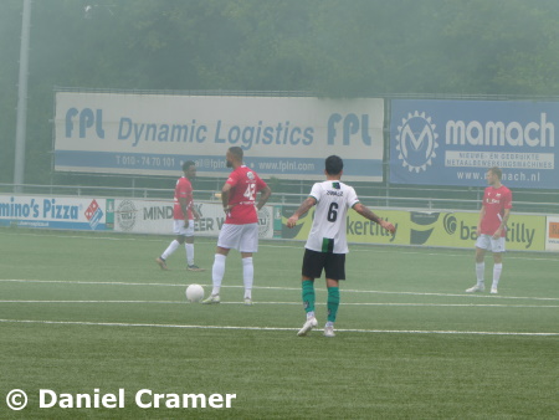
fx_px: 5203
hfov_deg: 6.2
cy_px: 210
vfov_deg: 4.6
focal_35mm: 322
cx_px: 280
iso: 80
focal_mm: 57.7
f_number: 5.9
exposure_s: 1/125
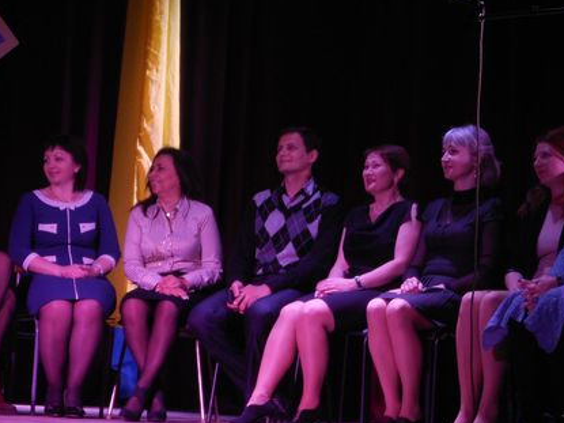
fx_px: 1792
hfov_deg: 17.9
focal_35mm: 110
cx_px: 205
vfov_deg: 13.5
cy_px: 193
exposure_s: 1/30
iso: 160
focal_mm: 11.7
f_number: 4.3
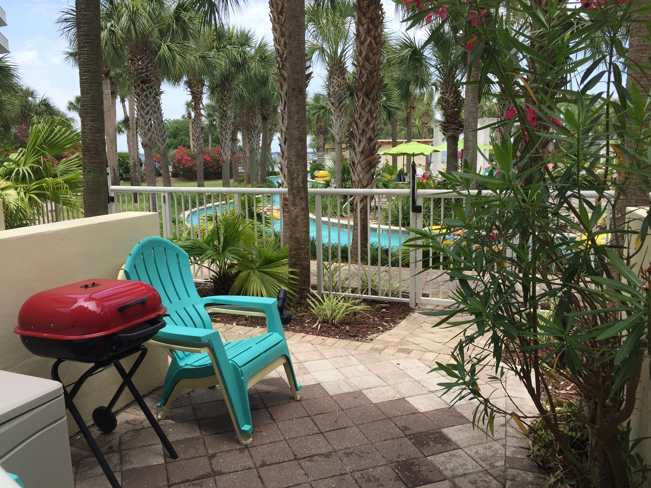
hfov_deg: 61.7
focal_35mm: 29
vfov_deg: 48.2
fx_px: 545
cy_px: 244
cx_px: 326
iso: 32
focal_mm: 4.15
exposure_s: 1/1041
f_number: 2.2
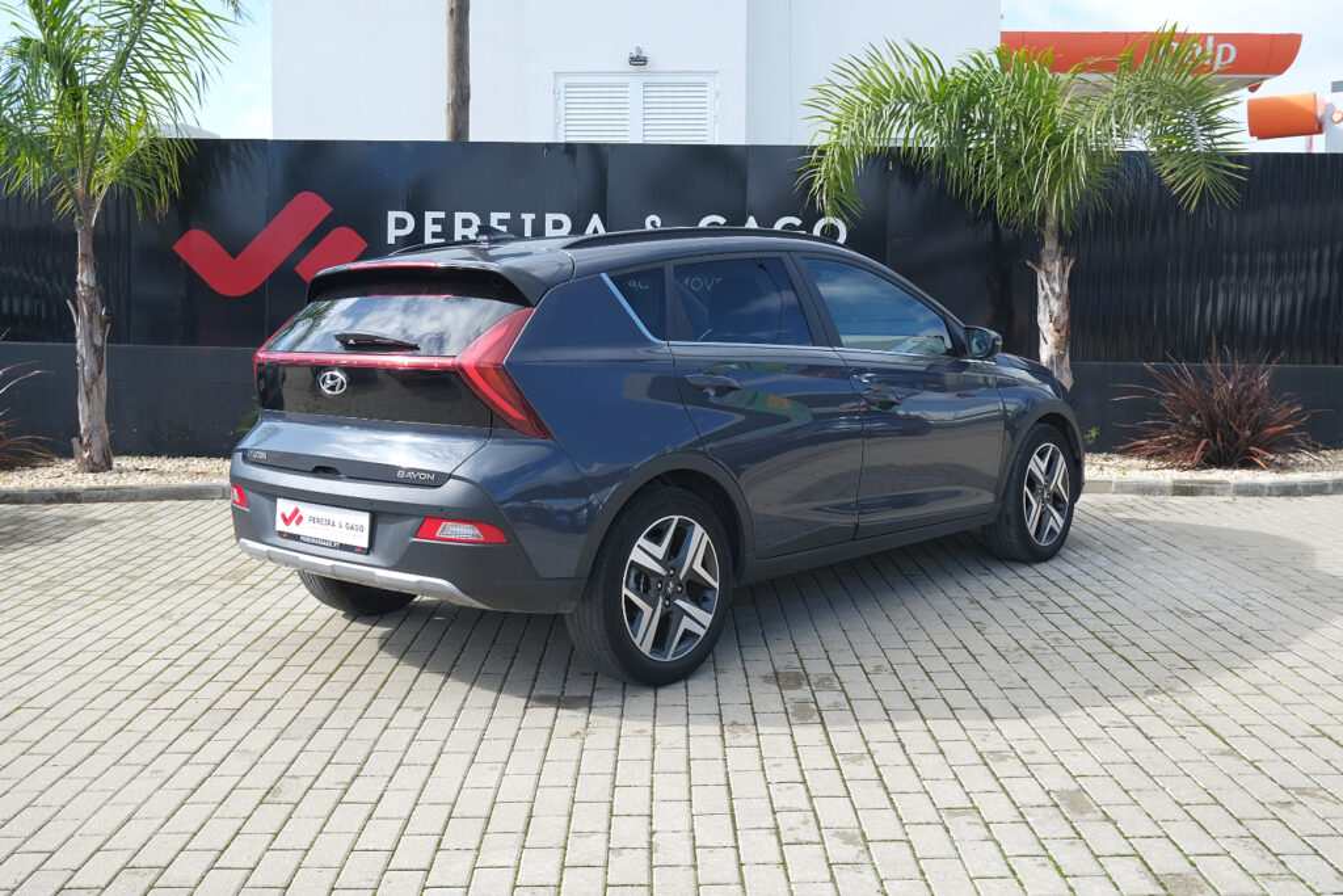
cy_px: 448
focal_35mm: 33
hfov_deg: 57.2
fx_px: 1231
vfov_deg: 40.0
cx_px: 672
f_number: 9
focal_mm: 22.1
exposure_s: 1/100
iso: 160
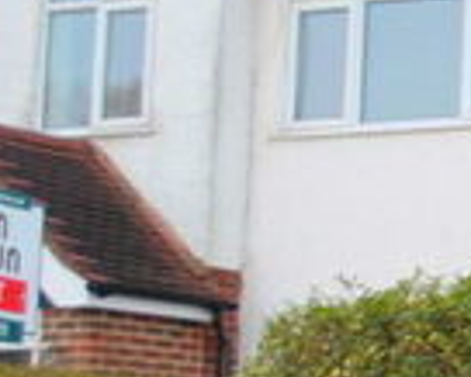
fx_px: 2218
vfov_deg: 9.7
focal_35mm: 159
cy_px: 315
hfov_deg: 10.4
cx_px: 1153
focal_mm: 22
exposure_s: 1/125
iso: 100
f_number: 3.8
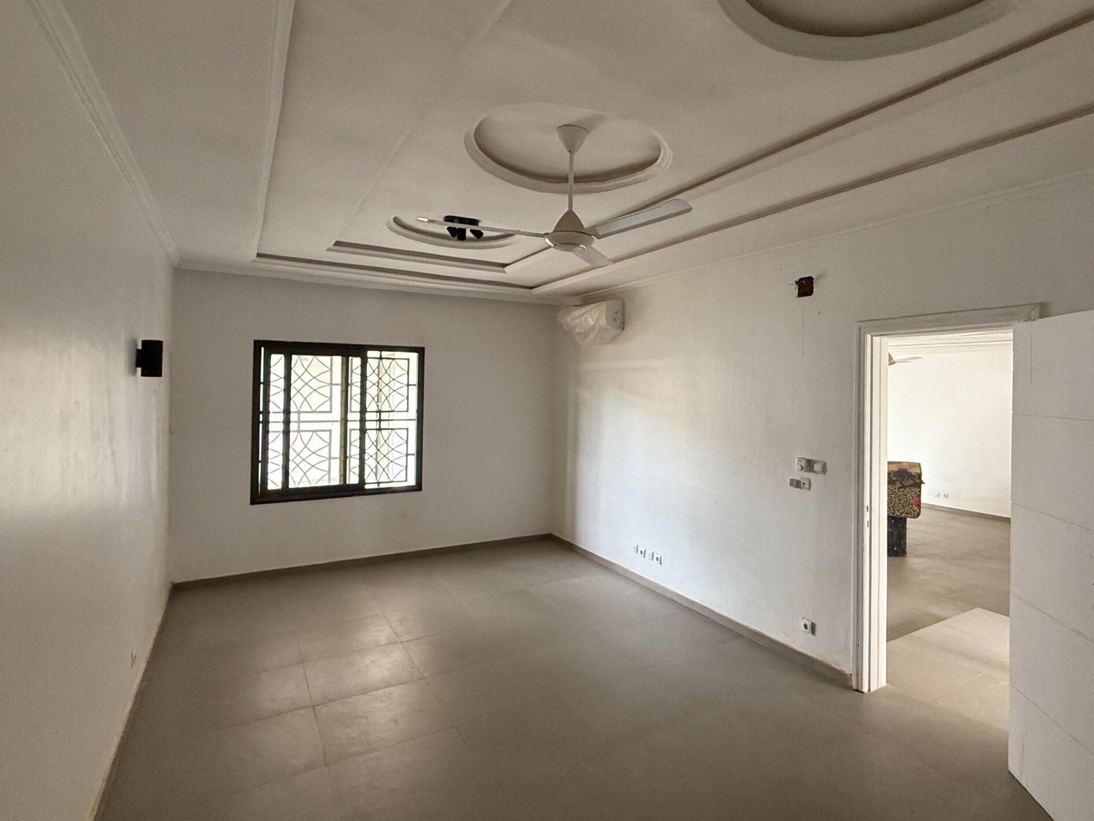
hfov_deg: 84.1
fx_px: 601
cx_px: 631
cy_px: 379
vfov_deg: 68.6
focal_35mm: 19
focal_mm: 2.22
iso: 320
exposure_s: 1/99
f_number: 2.2
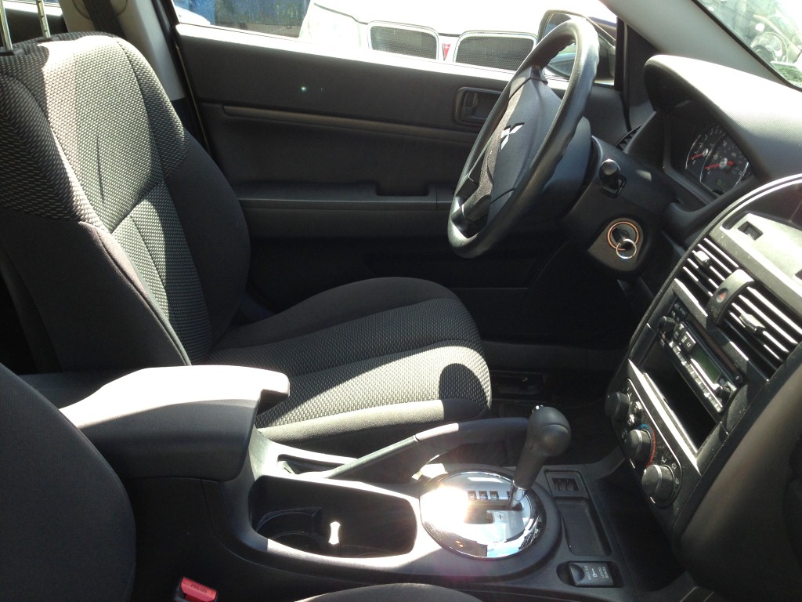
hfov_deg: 55.4
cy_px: 301
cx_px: 401
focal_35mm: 33
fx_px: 765
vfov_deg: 42.9
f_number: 2.4
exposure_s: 1/120
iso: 50
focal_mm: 4.13
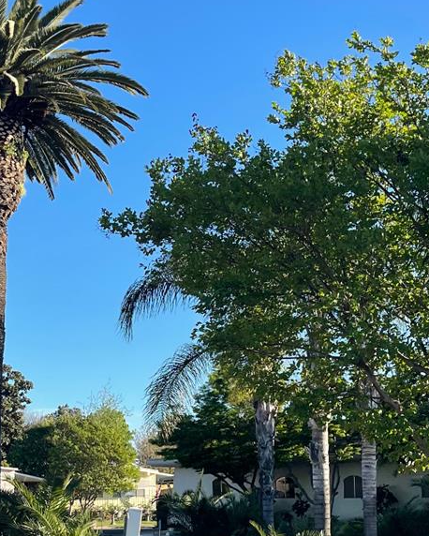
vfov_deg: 29.2
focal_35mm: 64
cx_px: 86
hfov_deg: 23.5
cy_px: 393
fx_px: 1015
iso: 32
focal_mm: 5.1
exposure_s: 1/1353
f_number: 1.6
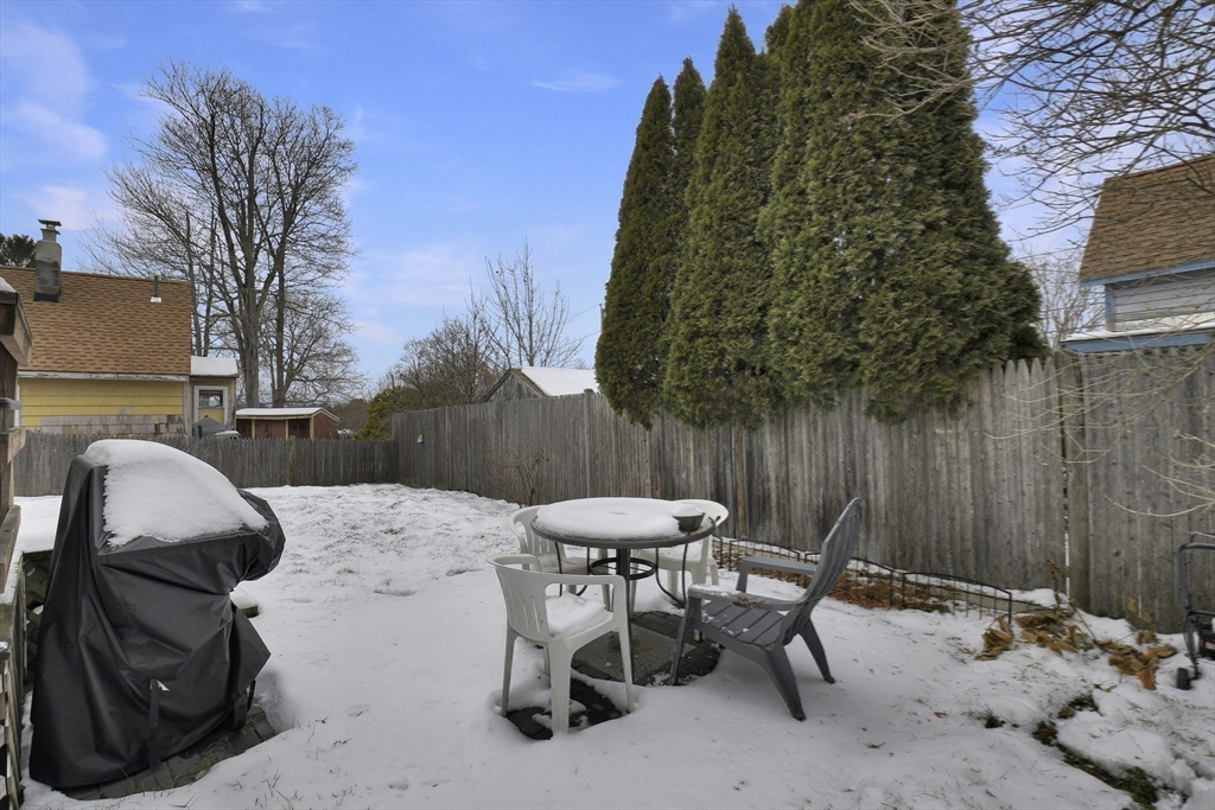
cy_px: 405
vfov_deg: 77.3
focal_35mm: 15
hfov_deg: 100.4
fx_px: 506
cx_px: 608
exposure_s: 1/125
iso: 100
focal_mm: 10
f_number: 8
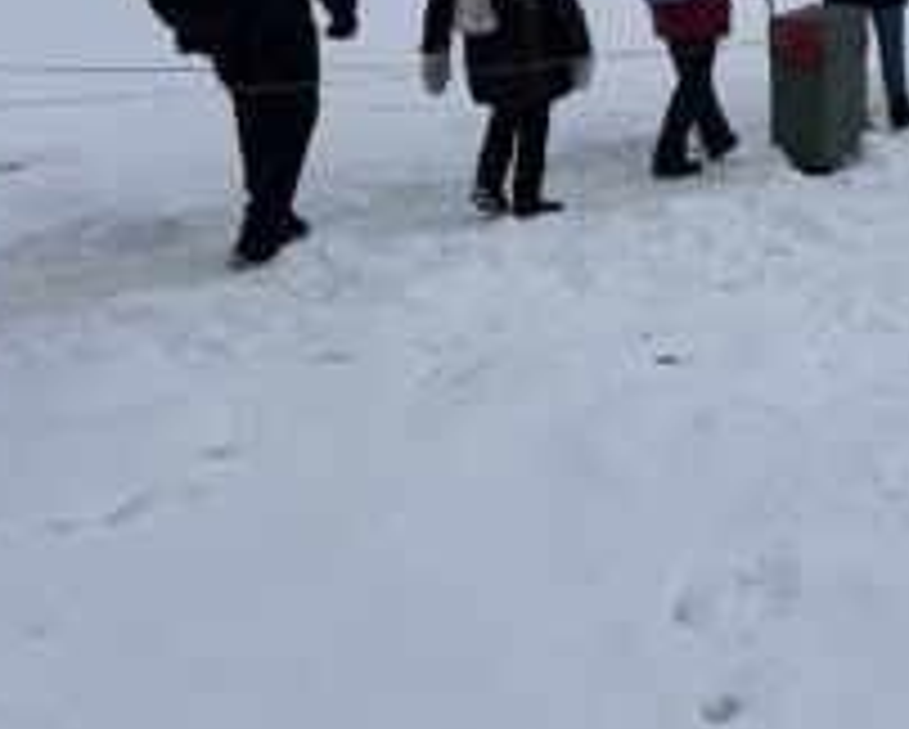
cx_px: 1082
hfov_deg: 24.1
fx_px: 1939
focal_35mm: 72
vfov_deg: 20.3
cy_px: -68
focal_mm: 4.2
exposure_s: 1/4292
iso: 32
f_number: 1.6
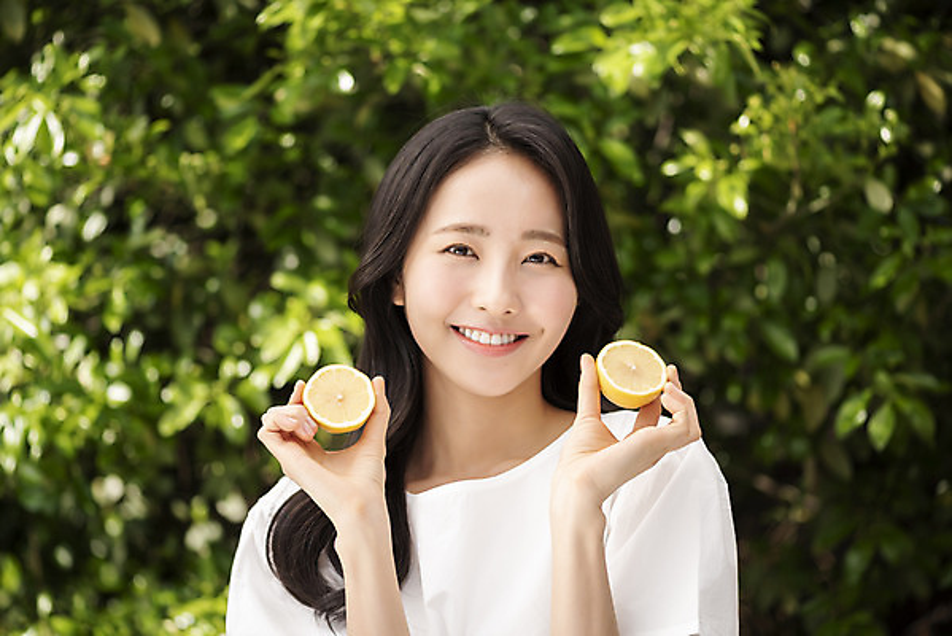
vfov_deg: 13.1
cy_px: 318
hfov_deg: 19.4
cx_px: 476
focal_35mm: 105
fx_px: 2778
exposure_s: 1/400
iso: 100
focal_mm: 105
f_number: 4
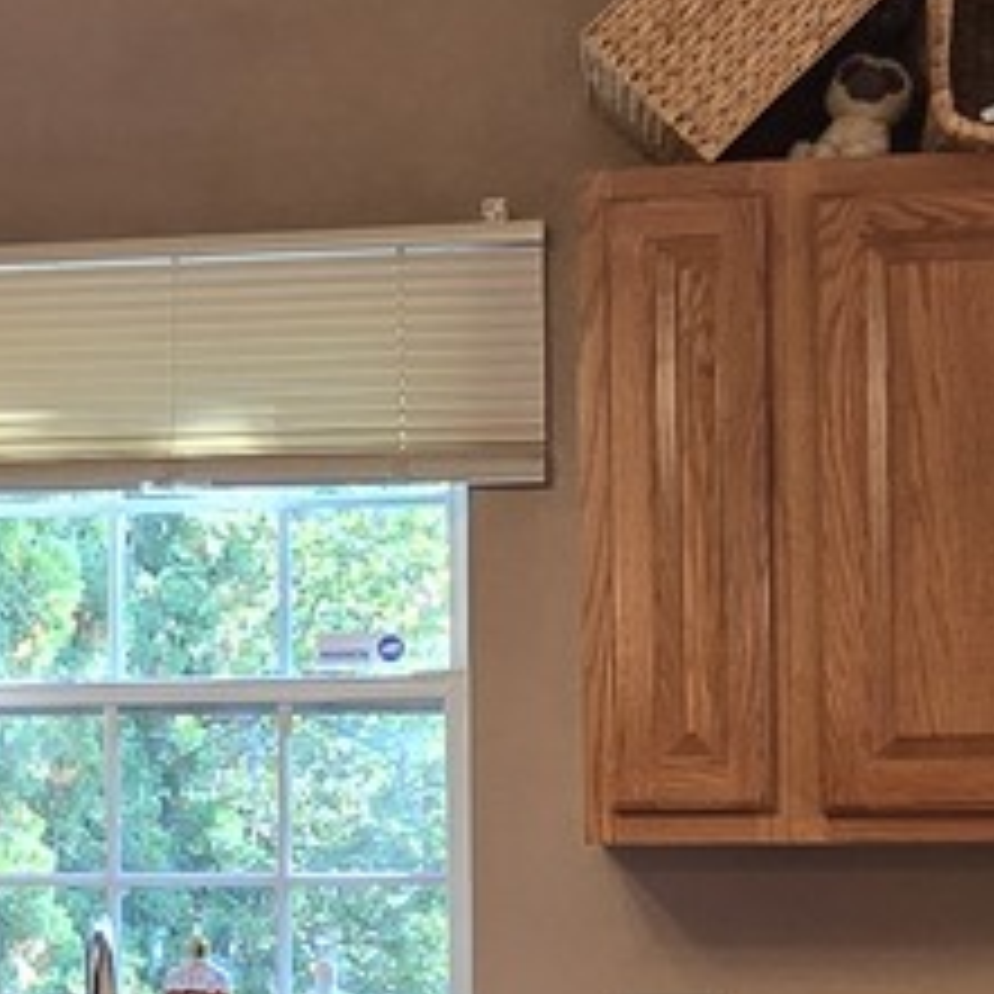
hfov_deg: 22.7
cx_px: 166
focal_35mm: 75
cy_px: 792
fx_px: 2437
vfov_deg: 22.7
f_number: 2.2
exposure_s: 1/60
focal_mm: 2.2
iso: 160
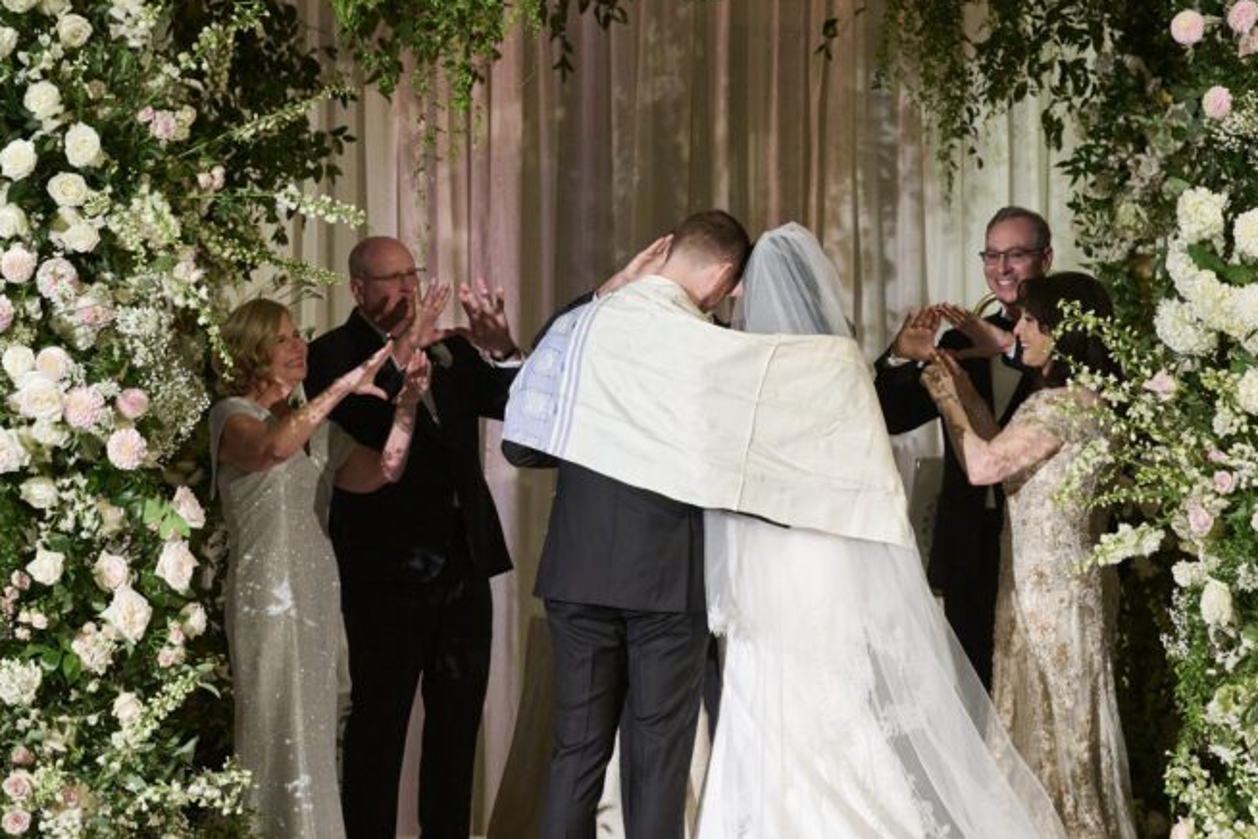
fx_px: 3739
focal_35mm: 107
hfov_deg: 19.1
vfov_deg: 12.8
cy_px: 388
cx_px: 696
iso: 3200
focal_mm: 70
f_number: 4
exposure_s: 1/125
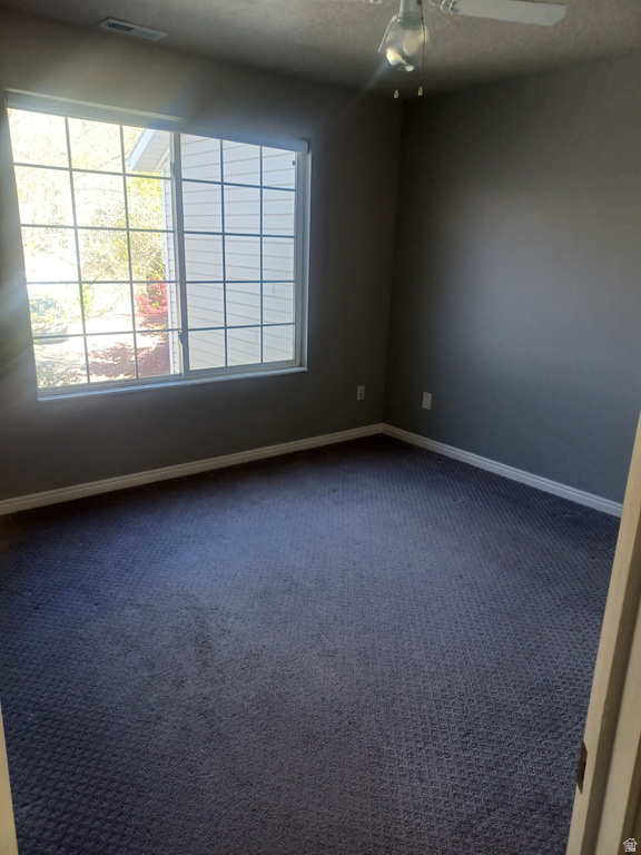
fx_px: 617
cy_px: 428
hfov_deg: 54.9
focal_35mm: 25
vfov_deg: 69.4
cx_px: 320
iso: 200
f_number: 1.8
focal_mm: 4.6
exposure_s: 1/60
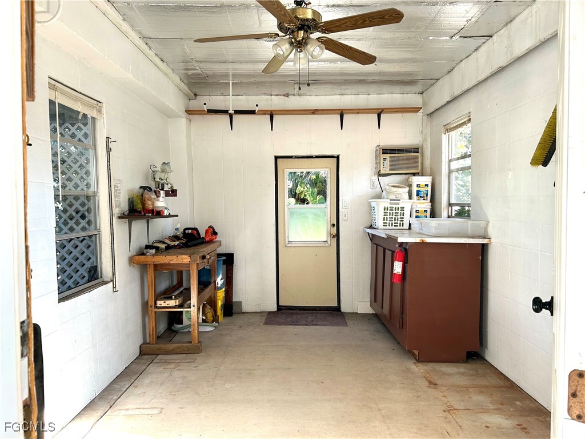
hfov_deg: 67.3
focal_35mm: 26
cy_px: 220
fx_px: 439
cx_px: 292
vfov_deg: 53.1
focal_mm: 5.7
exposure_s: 1/121
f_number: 1.5
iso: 50
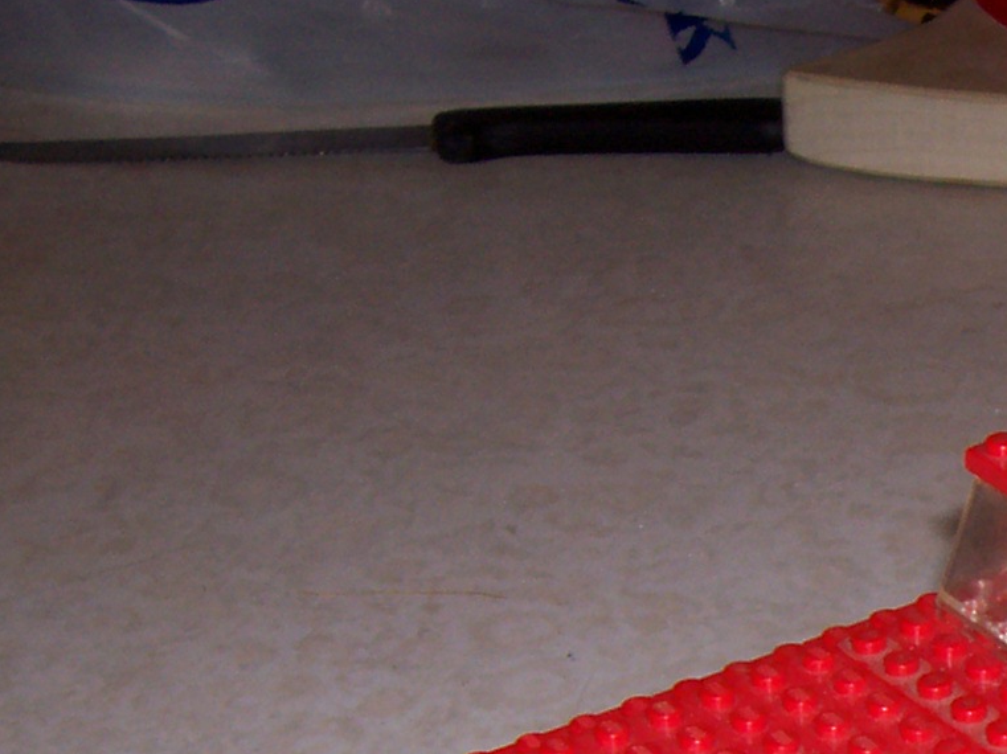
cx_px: 1331
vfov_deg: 13.9
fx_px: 2995
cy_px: 902
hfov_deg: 17.8
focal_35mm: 103
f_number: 2.7
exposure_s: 1/64
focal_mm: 5.6
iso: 80
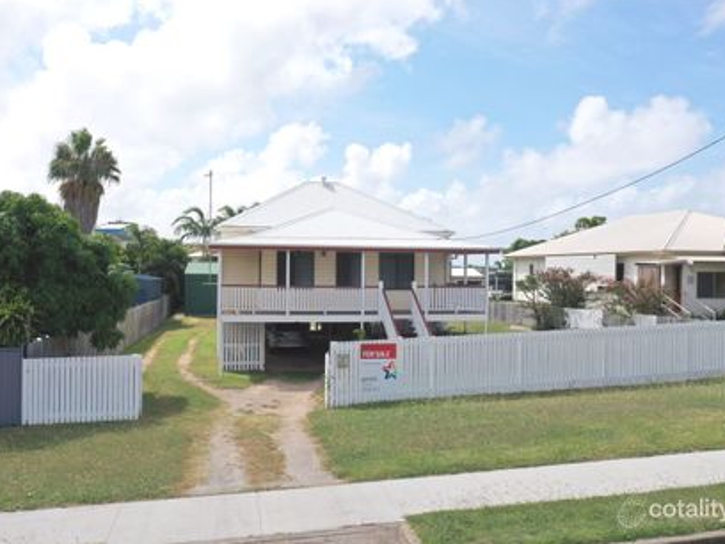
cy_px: 268
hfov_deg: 58.3
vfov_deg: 45.4
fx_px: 649
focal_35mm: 31
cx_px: 343
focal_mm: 10.26
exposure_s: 1/500
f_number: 5.6
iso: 100
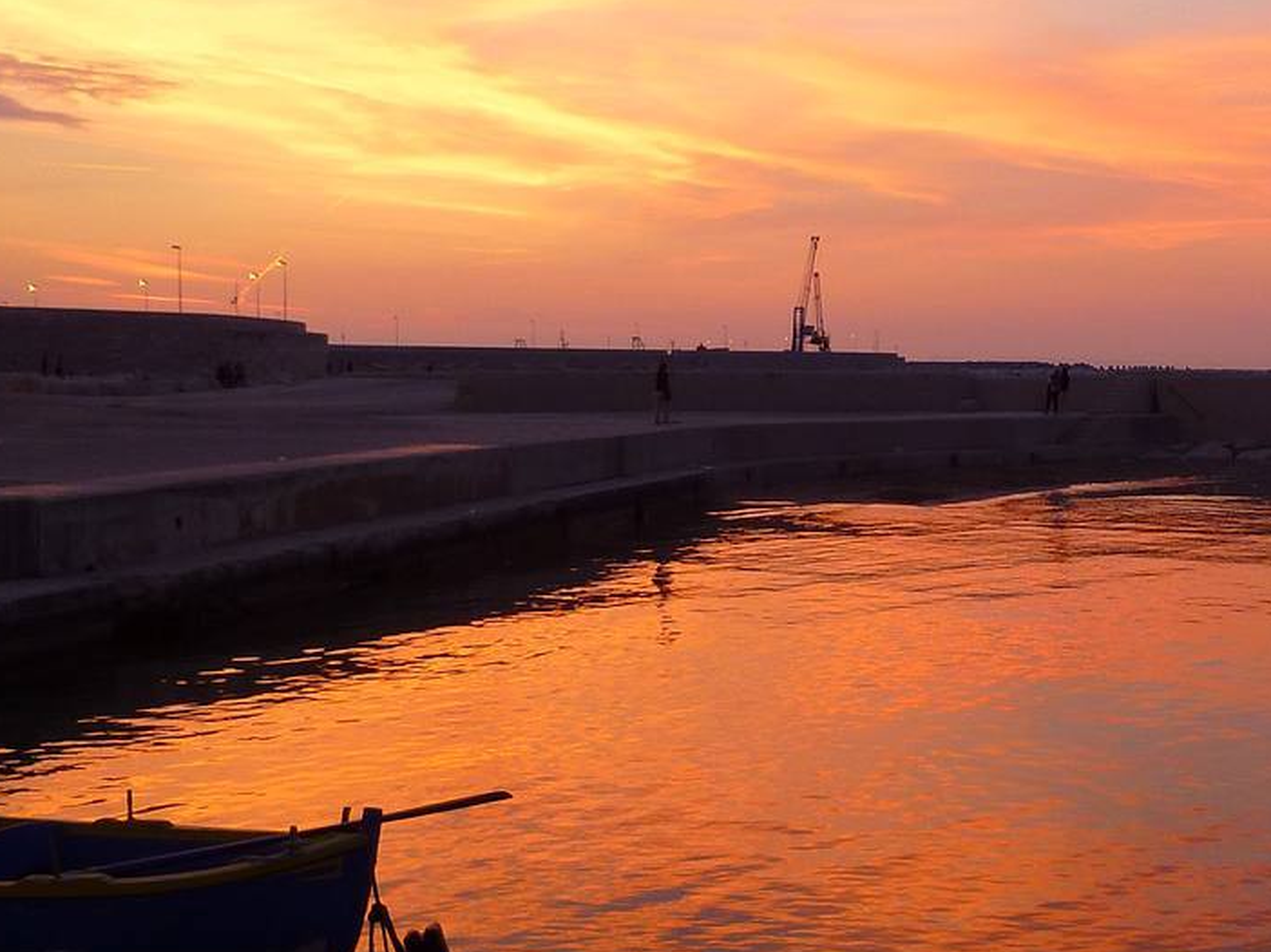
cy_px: 438
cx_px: 990
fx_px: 2092
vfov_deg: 25.6
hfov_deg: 33.0
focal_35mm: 57
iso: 100
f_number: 3.1
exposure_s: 1/30
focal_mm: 4.5
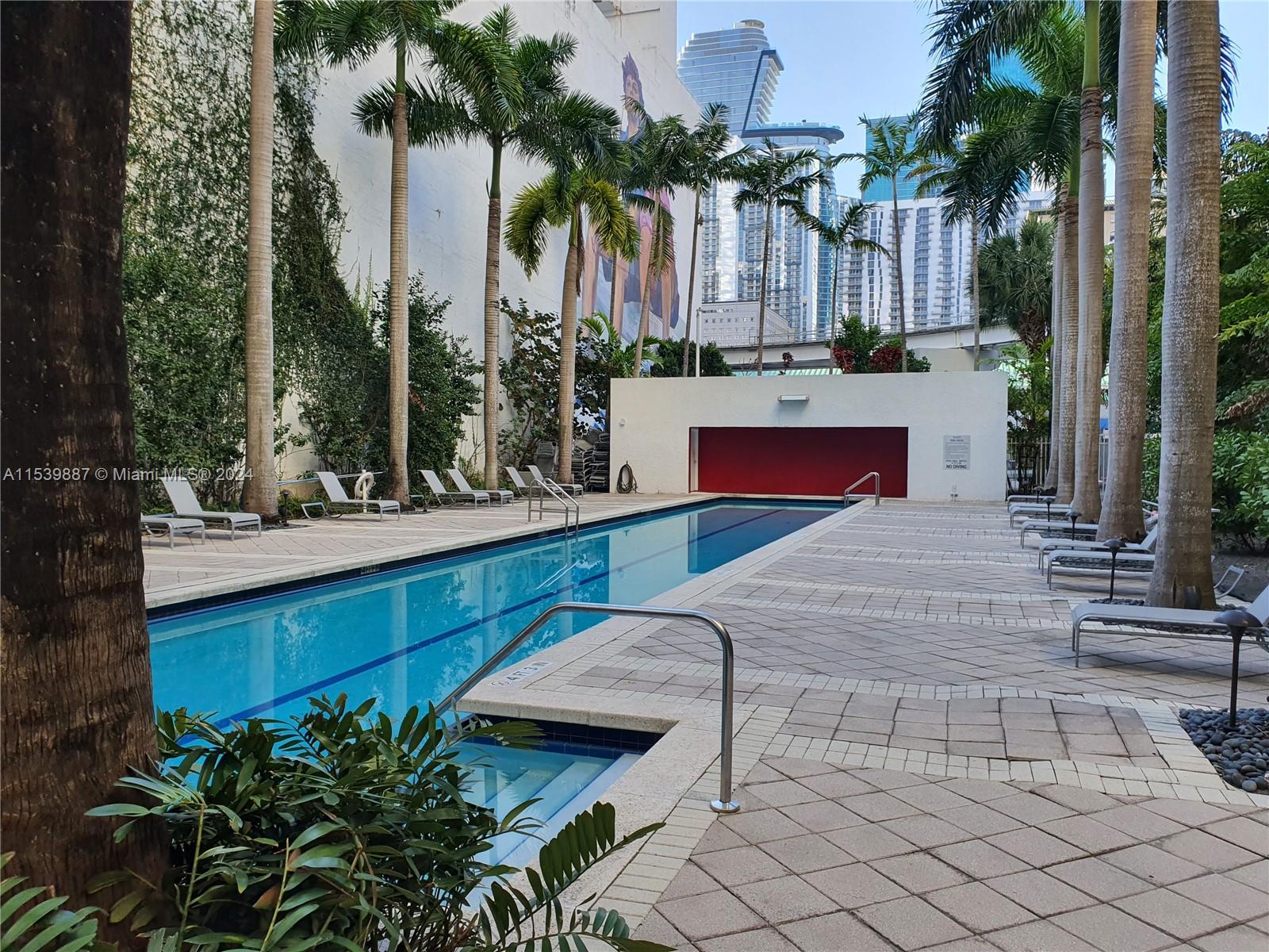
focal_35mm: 26
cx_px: 634
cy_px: 476
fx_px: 953
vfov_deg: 53.1
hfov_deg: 67.3
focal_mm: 4.3
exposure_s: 1/252
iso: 50
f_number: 2.4
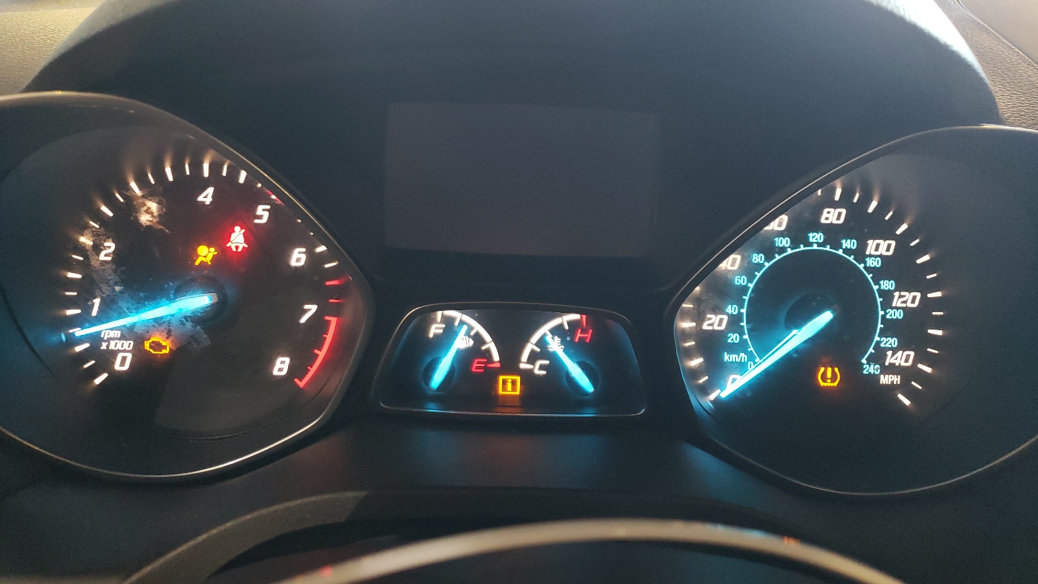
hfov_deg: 66.1
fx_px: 798
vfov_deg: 39.7
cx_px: 514
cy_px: 191
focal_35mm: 29
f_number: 1.5
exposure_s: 1/33
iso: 295
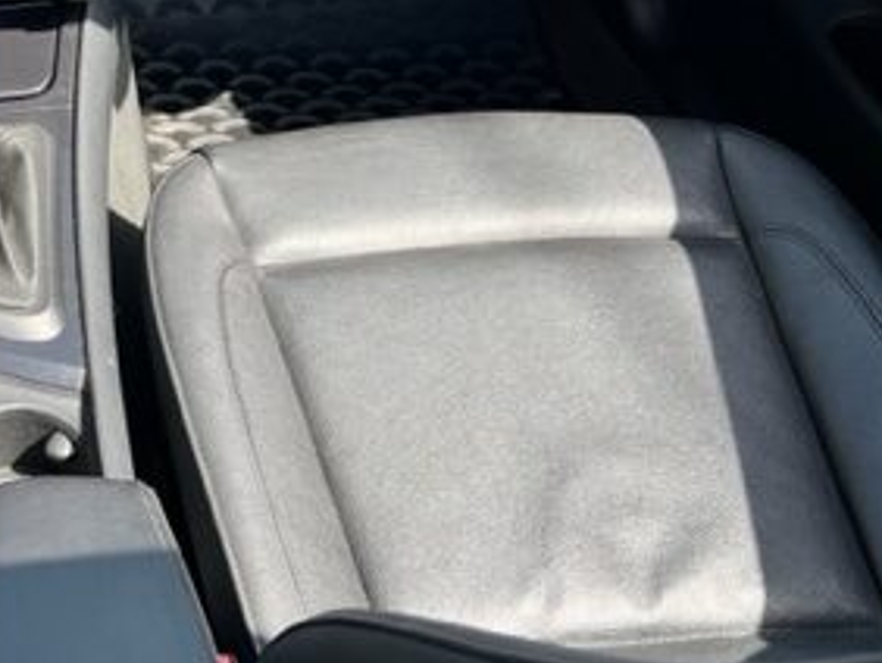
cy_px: 44
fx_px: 1505
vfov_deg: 24.0
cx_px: -84
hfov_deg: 29.5
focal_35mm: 59
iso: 50
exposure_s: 1/674
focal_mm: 5.7
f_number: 1.5
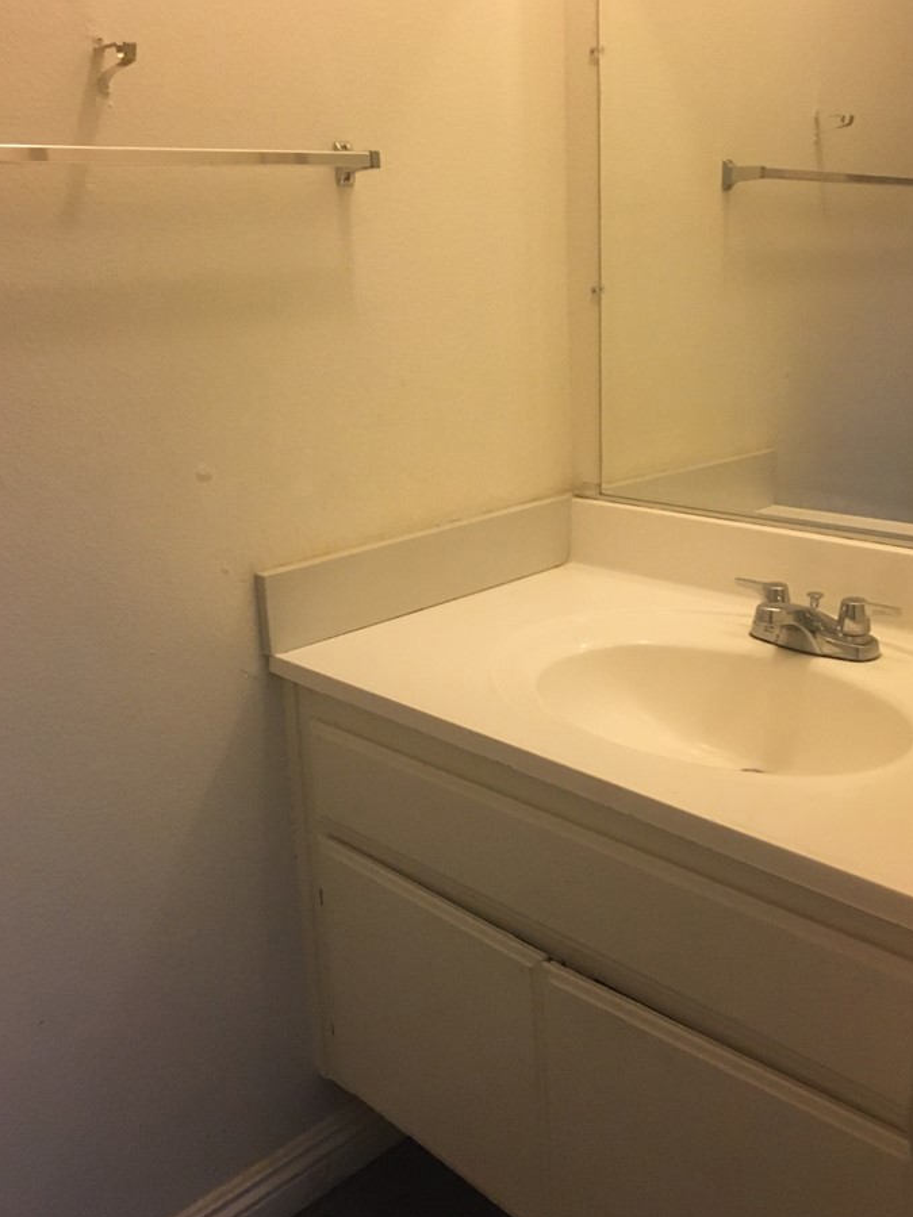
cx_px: 486
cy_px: 561
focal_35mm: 33
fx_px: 1161
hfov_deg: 42.9
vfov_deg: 55.3
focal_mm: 4.15
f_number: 2.2
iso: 200
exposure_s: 1/30
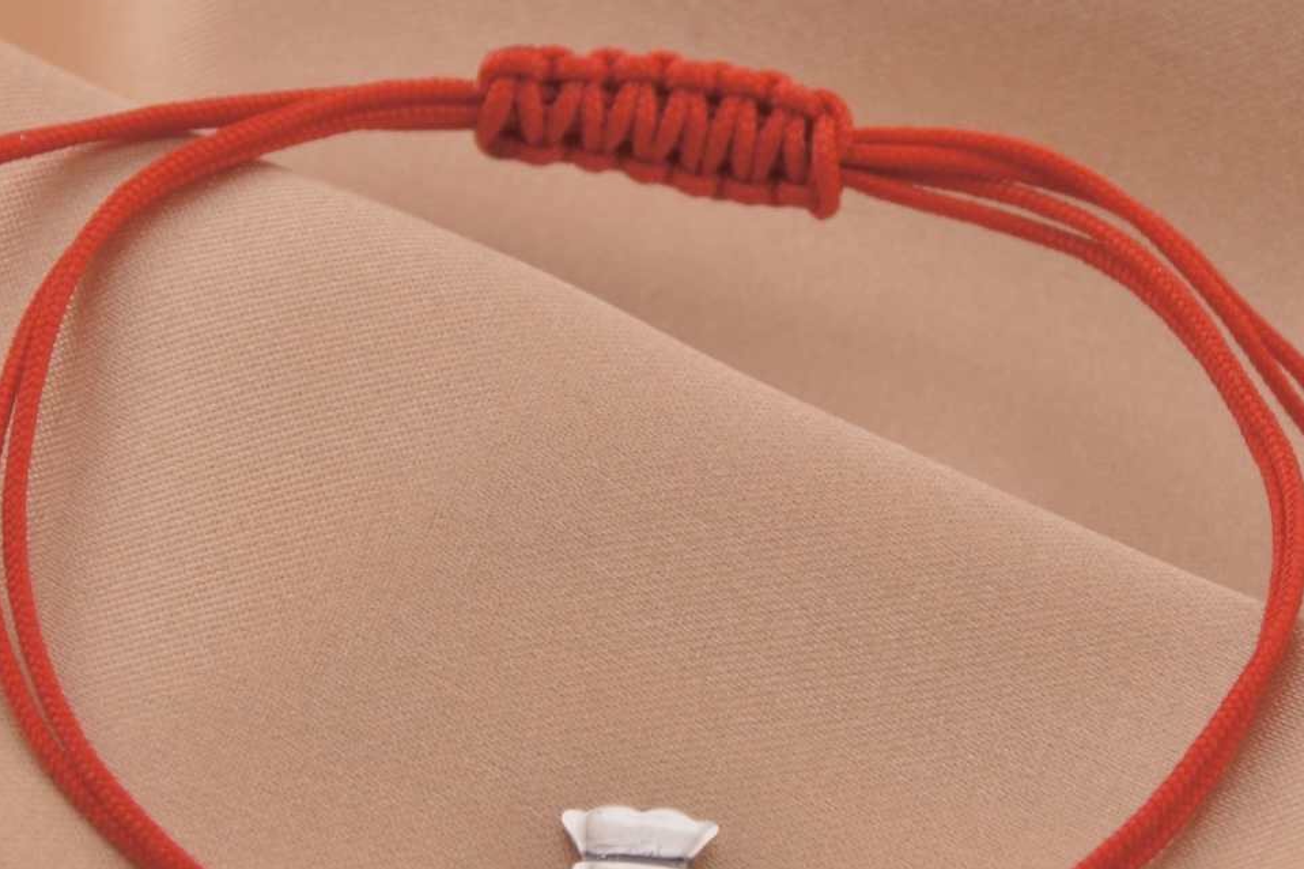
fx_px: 13174
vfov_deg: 3.8
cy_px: 593
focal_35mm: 364
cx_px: 627
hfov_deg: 5.7
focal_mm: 155
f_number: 11
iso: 320
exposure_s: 1/160
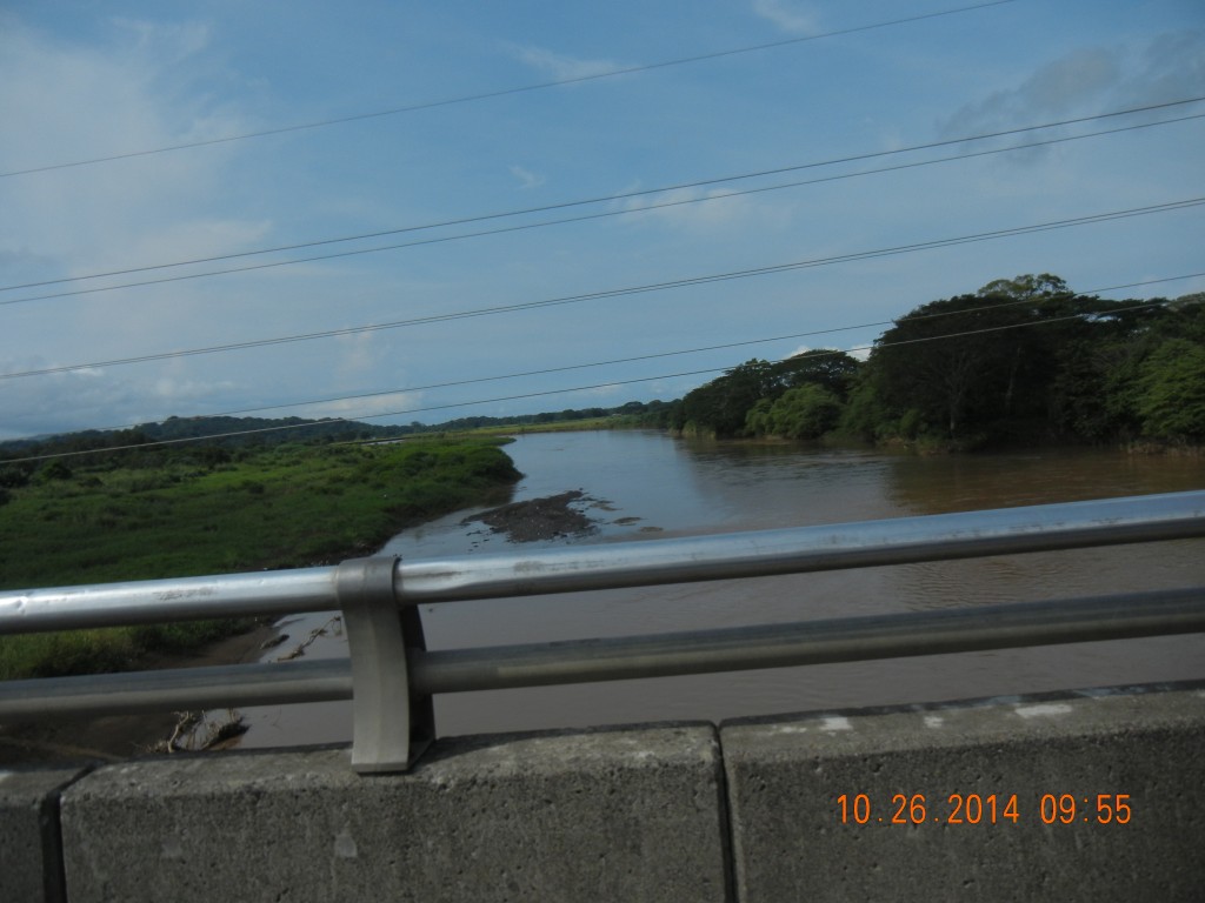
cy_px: 452
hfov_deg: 60.0
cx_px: 602
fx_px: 1044
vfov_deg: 46.8
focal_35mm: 30
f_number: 7
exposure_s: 1/1000
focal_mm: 5.4
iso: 160
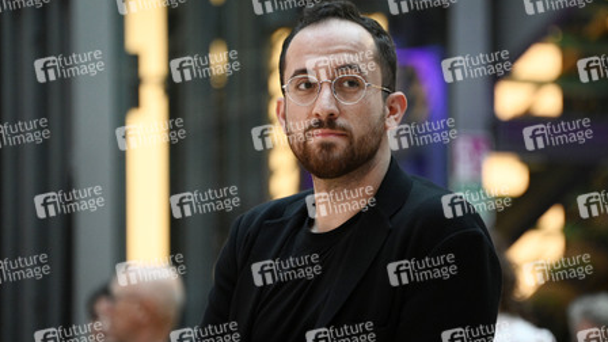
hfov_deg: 6.8
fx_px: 5094
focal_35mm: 316
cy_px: 168
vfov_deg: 3.8
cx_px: 305
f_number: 5.6
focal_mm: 300
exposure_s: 1/80
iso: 6400
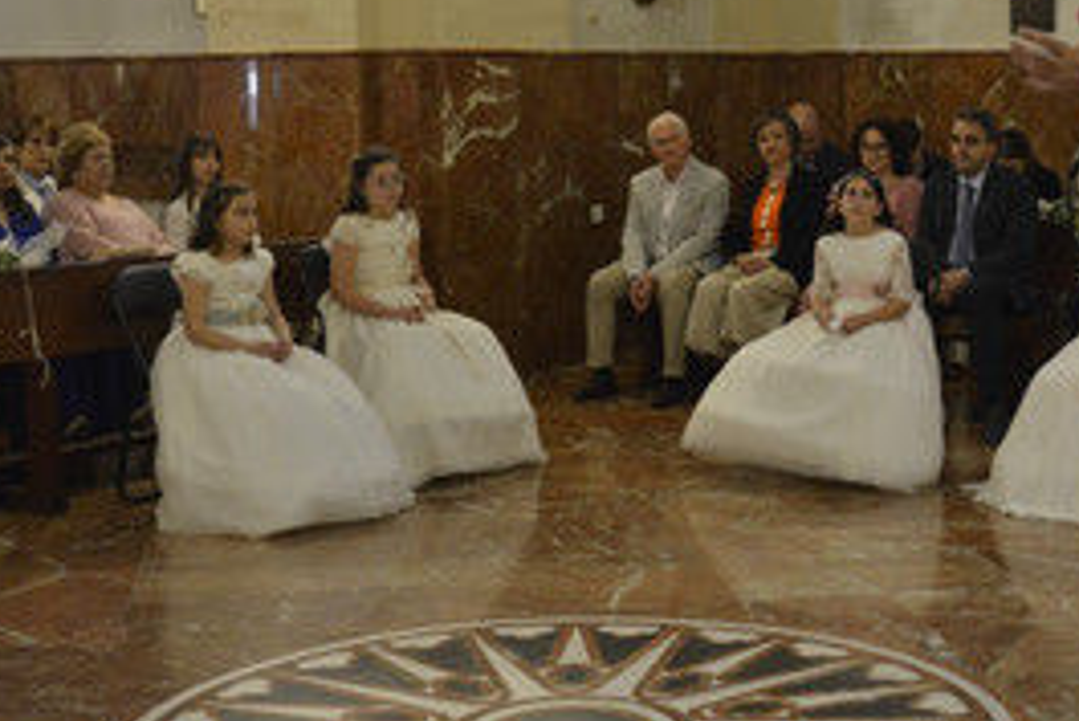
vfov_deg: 19.9
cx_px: 757
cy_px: 191
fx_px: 2039
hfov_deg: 29.3
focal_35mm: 68
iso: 2500
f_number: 3.2
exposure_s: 1/200
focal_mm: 36
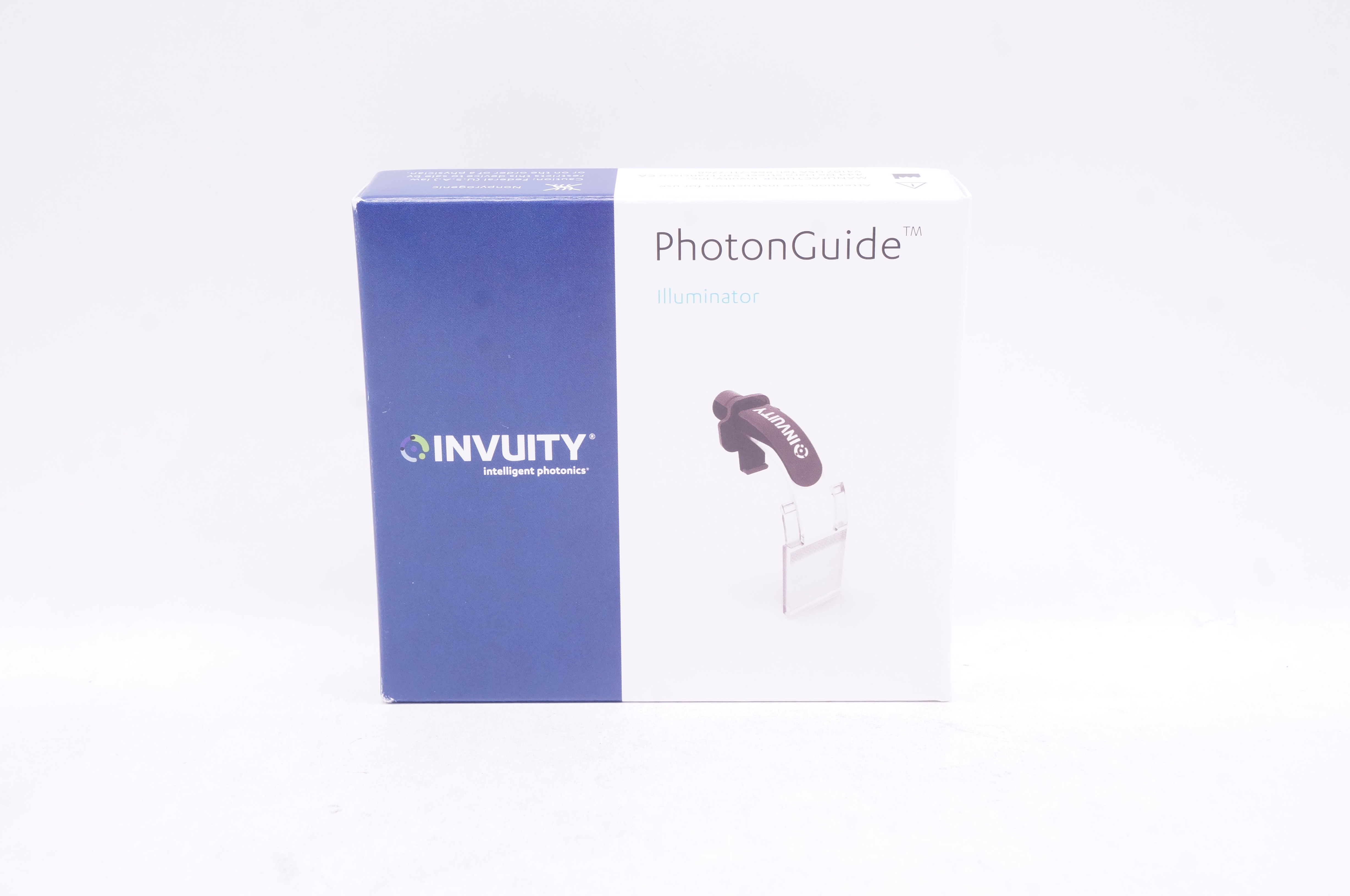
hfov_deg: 42.4
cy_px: 448
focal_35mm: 46
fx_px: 1742
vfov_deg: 28.9
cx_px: 675
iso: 800
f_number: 13
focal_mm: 31
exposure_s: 1/20
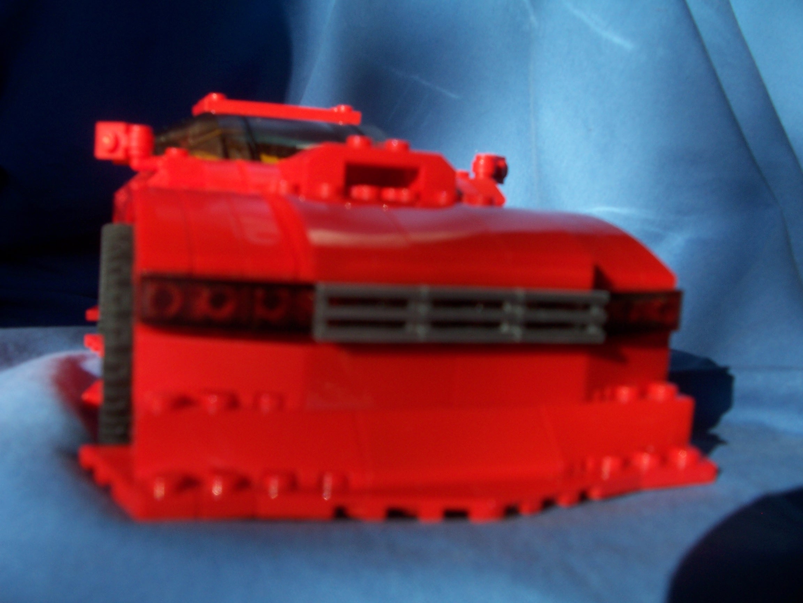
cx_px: 402
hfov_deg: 52.6
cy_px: 302
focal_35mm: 35
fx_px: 812
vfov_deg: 40.7
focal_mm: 6
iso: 80
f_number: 4
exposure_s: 1/350
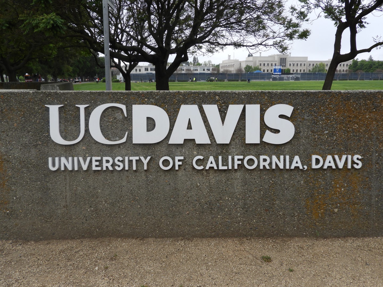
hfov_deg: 60.0
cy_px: 144
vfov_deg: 46.8
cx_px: 192
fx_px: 332
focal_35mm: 30
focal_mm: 5.4
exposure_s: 1/640
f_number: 3.5
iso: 100
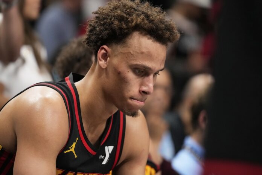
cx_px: 131
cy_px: 88
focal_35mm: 300
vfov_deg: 4.6
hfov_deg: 6.9
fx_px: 2183
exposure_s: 1/2000
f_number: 2.8
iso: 4000
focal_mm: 200
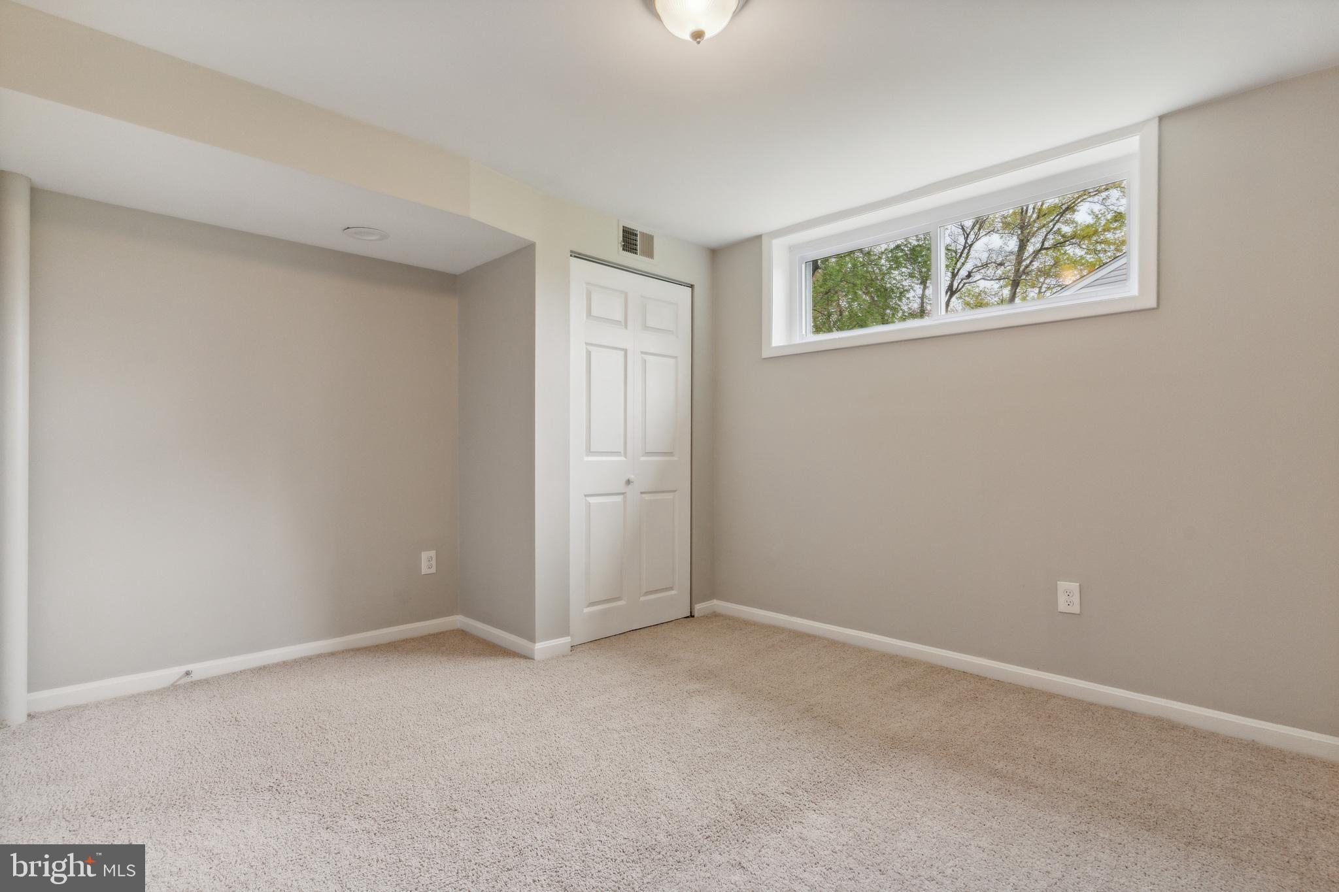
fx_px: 632
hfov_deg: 93.3
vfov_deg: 70.4
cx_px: 670
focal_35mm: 17
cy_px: 446
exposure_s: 1/125
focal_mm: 17
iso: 800
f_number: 8
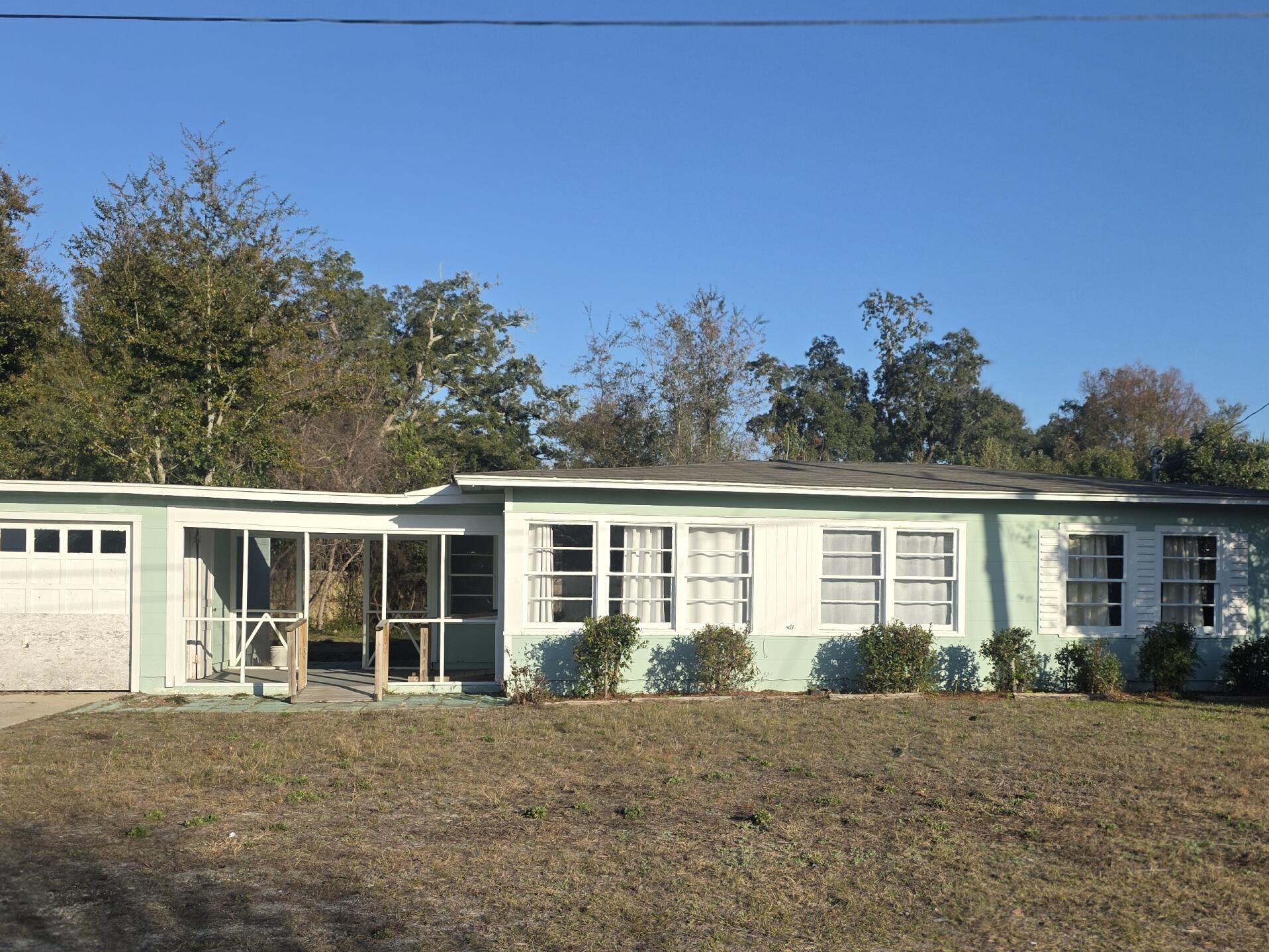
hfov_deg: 51.1
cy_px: 577
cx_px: 739
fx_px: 1320
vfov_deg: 39.5
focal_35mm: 36
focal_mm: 6.3
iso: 80
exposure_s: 1/5296
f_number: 1.7
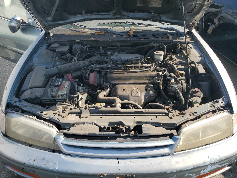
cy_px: 89
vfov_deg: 53.1
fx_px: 178
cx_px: 118
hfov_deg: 67.3
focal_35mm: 26
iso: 50
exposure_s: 1/1429
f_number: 1.5
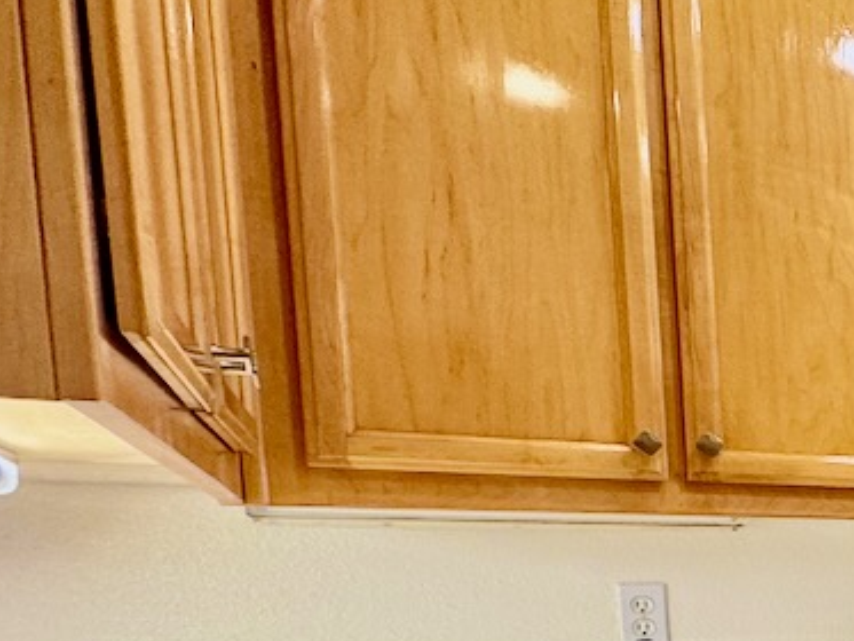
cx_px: 1429
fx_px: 1185
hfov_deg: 24.5
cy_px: 675
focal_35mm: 48
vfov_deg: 28.0
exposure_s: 1/60
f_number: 2.2
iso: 160
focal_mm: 2.22
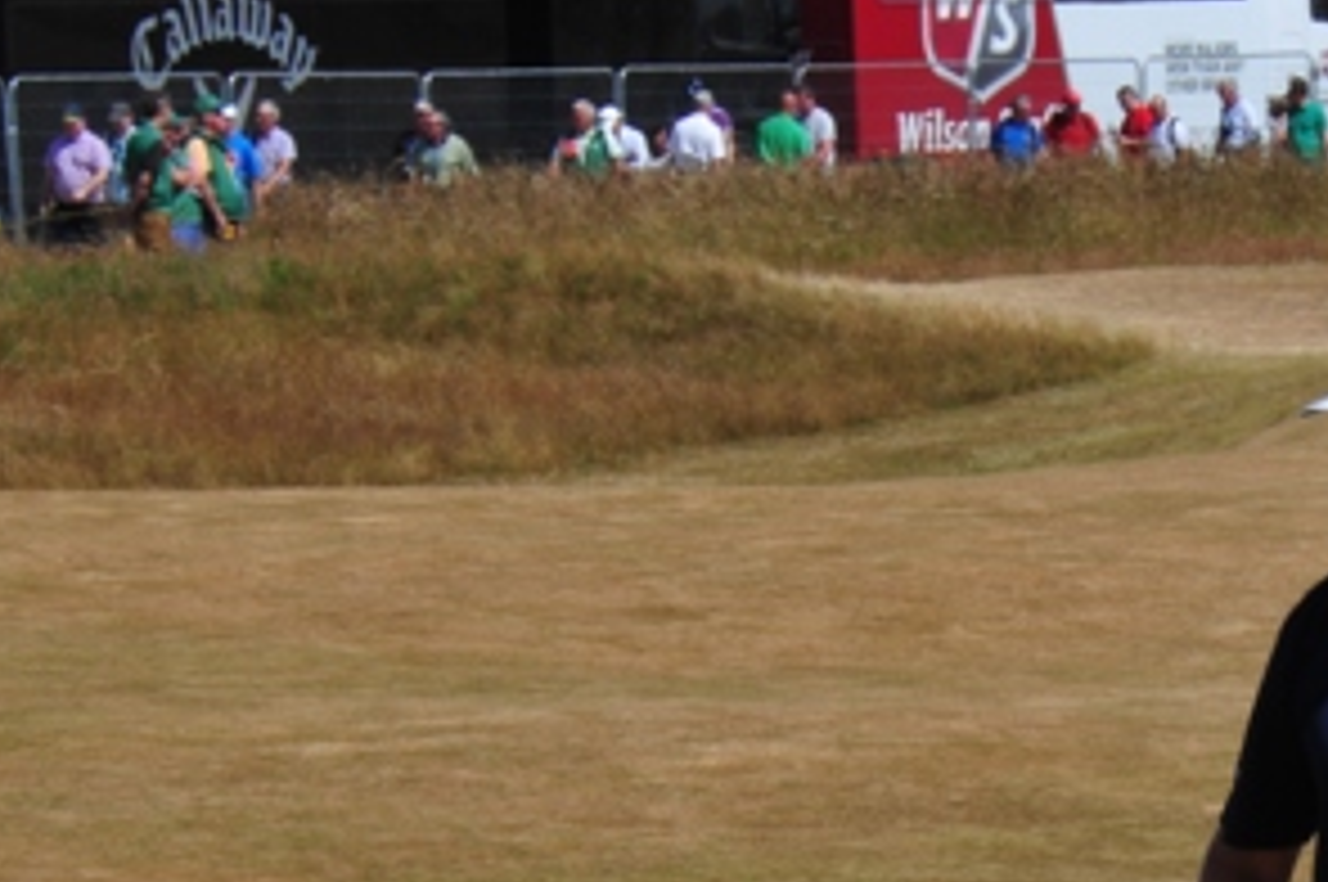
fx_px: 13386
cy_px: 940
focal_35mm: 363
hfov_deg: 5.7
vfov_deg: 3.8
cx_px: 1296
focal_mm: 95
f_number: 25
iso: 400
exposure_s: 1/100
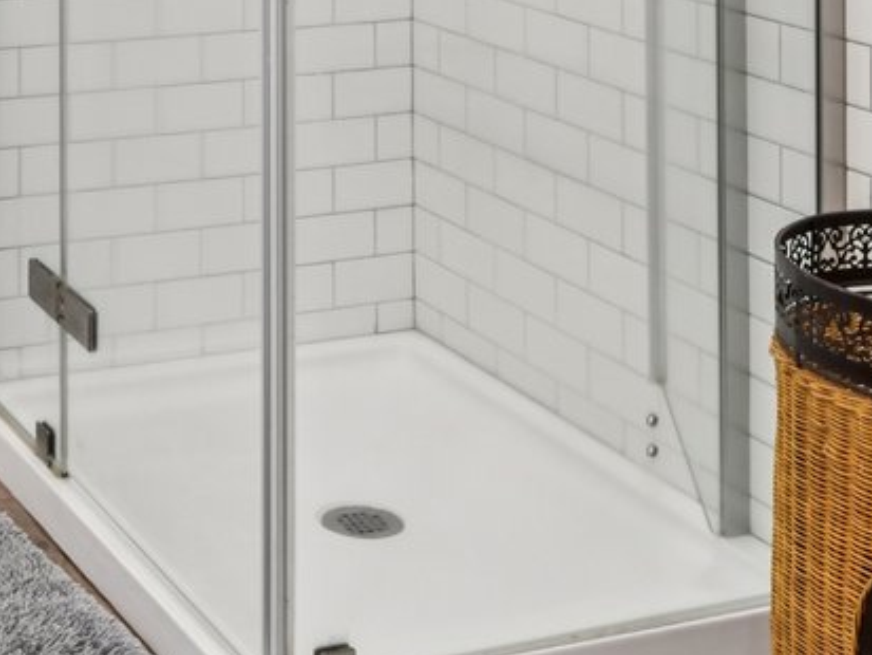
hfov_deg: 22.9
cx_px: -42
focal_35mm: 81
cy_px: -324
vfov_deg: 16.6
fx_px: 2041
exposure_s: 1/15
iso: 400
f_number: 8
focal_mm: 17
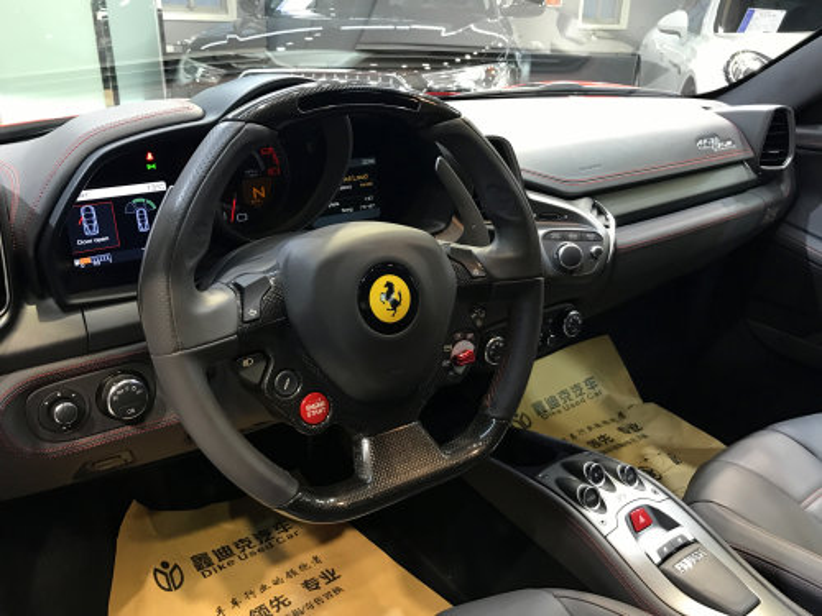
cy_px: 308
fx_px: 665
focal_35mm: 28
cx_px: 411
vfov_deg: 49.7
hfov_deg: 63.4
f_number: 1.8
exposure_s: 1/17
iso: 40
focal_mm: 3.99
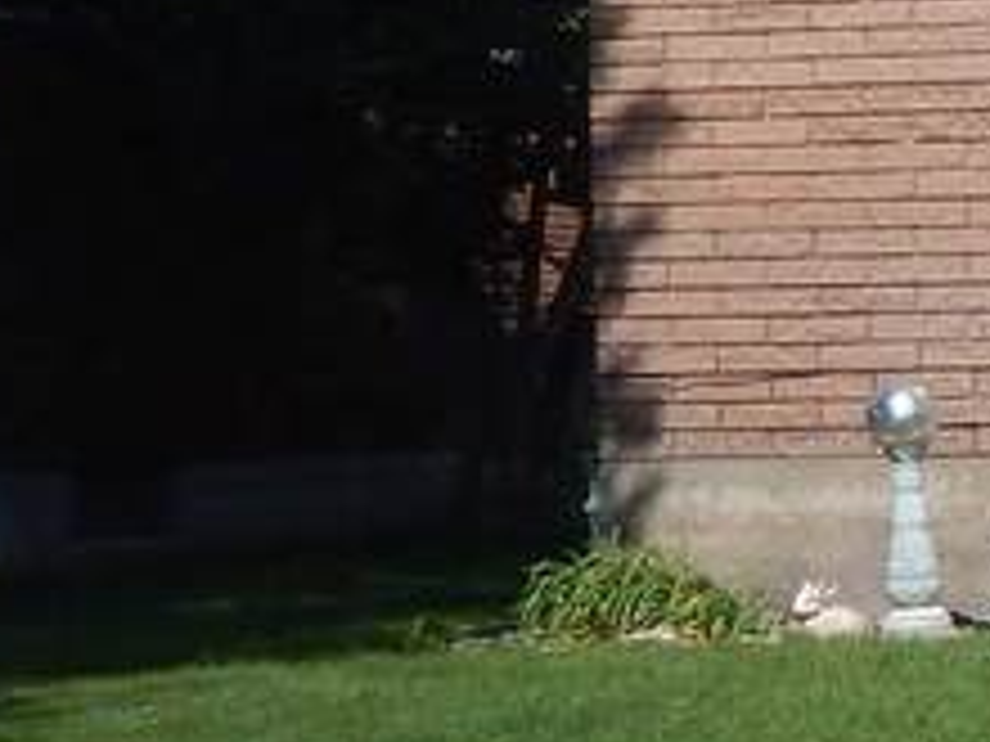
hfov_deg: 13.0
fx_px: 3661
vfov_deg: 11.6
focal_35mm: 128
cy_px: 373
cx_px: 2102
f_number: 6
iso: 125
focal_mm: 4
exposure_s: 1/800
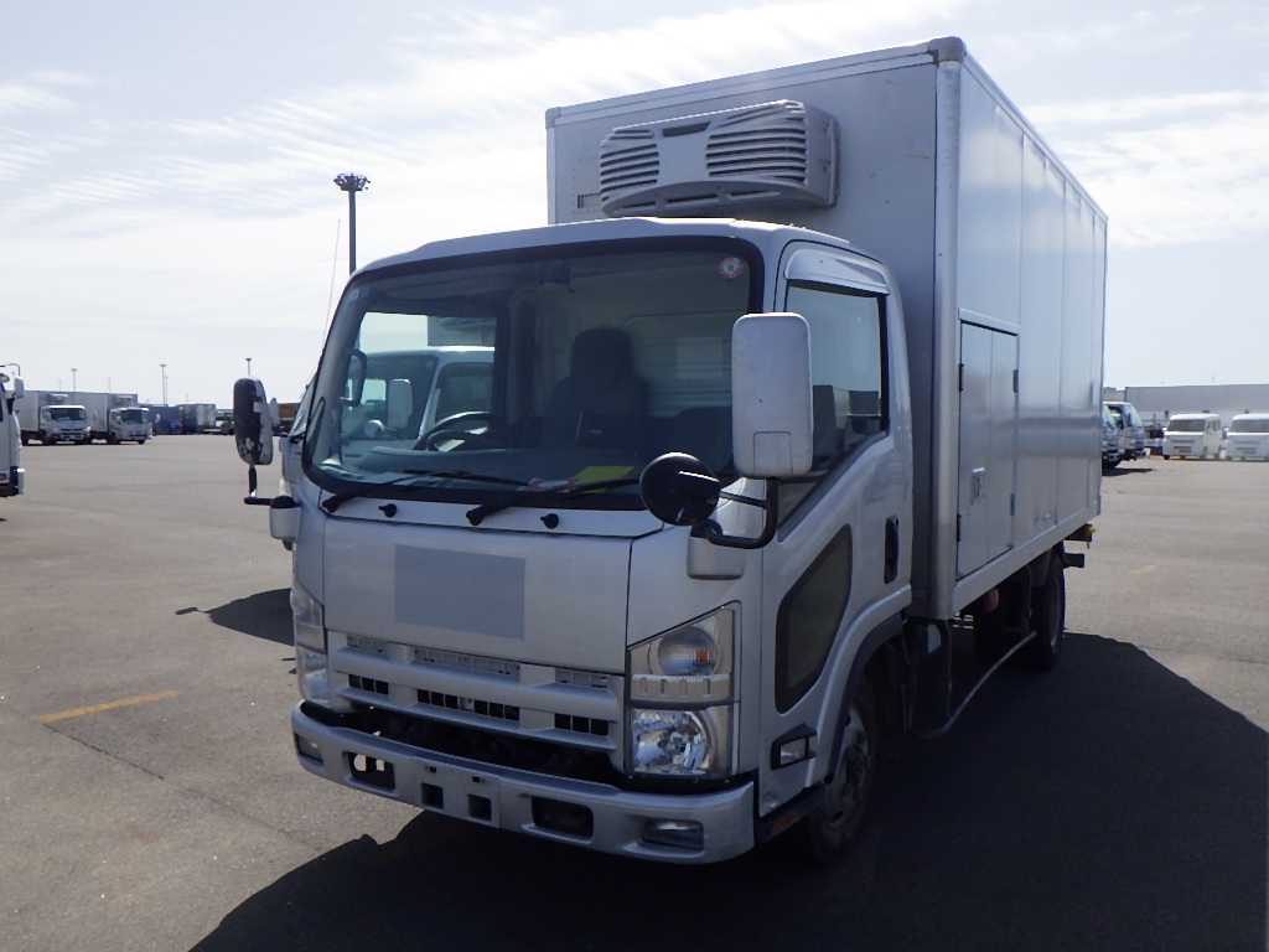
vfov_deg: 49.7
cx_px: 634
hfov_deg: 63.4
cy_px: 476
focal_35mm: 28
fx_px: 1026
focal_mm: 5
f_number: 4.2
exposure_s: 1/2000
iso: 250
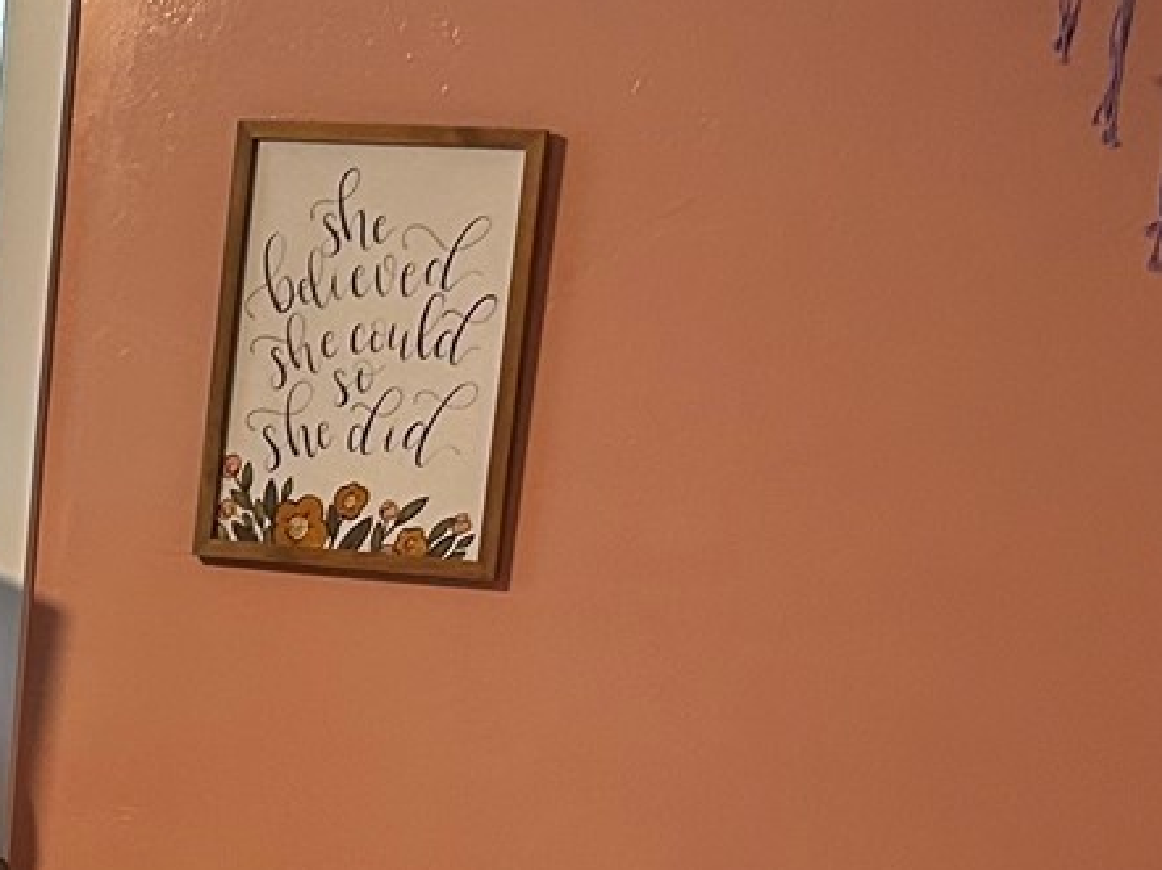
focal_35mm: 113
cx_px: -623
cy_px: 951
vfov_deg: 12.9
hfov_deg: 15.9
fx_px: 3791
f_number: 1.5
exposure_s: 1/60
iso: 200
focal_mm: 5.7
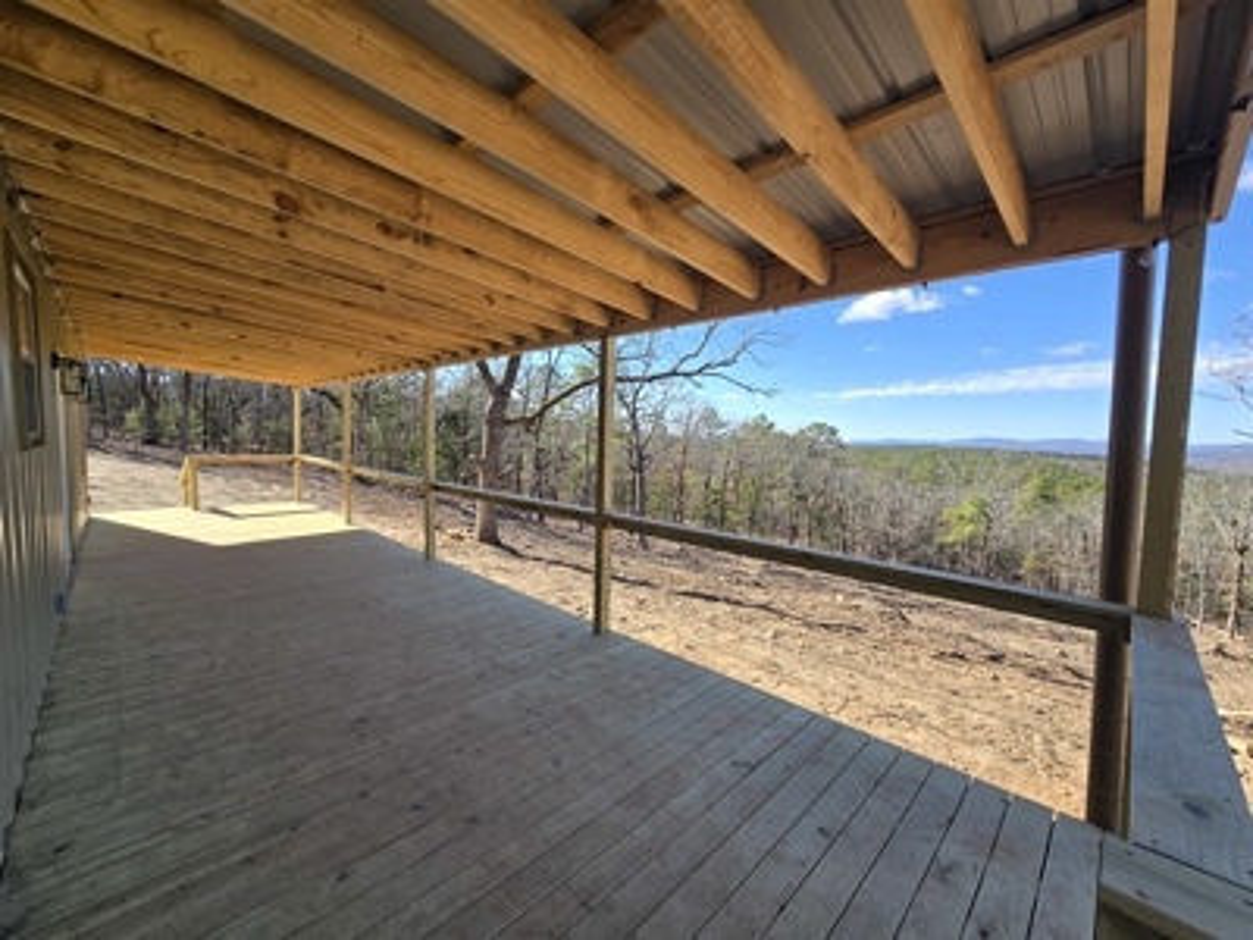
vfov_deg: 89.9
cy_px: 470
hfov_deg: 106.2
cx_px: 626
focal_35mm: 13
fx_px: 471
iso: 50
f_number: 2.2
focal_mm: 2.2
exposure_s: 1/950
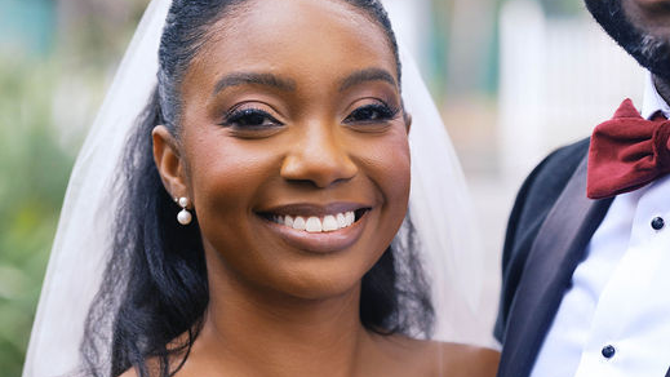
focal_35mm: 126
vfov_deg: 9.6
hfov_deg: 16.9
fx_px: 2239
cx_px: 547
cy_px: 387
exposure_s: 1/200
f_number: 2
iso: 800
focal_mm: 55
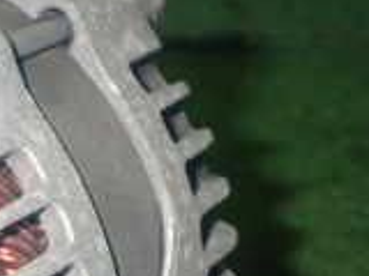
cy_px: 382
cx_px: -212
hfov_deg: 15.0
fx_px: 1279
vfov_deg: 11.9
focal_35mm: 120
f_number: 7.1
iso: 800
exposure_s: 1/30
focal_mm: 5.79
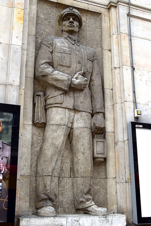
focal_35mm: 36
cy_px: 113
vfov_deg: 53.0
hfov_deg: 37.0
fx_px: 225
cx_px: 76
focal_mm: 24
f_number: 10
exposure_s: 1/250
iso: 400
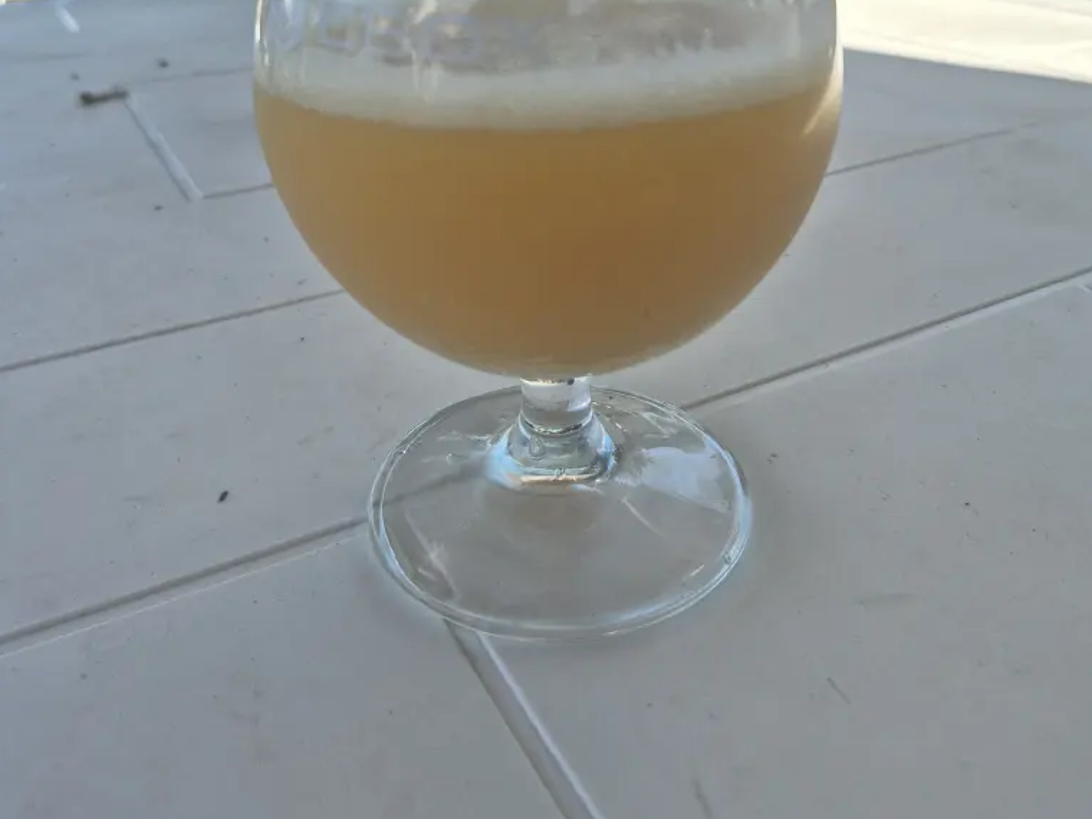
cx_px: 549
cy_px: 240
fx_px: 978
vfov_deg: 44.4
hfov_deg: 58.4
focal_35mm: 31
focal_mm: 5.4
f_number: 1.8
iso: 25
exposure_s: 1/564
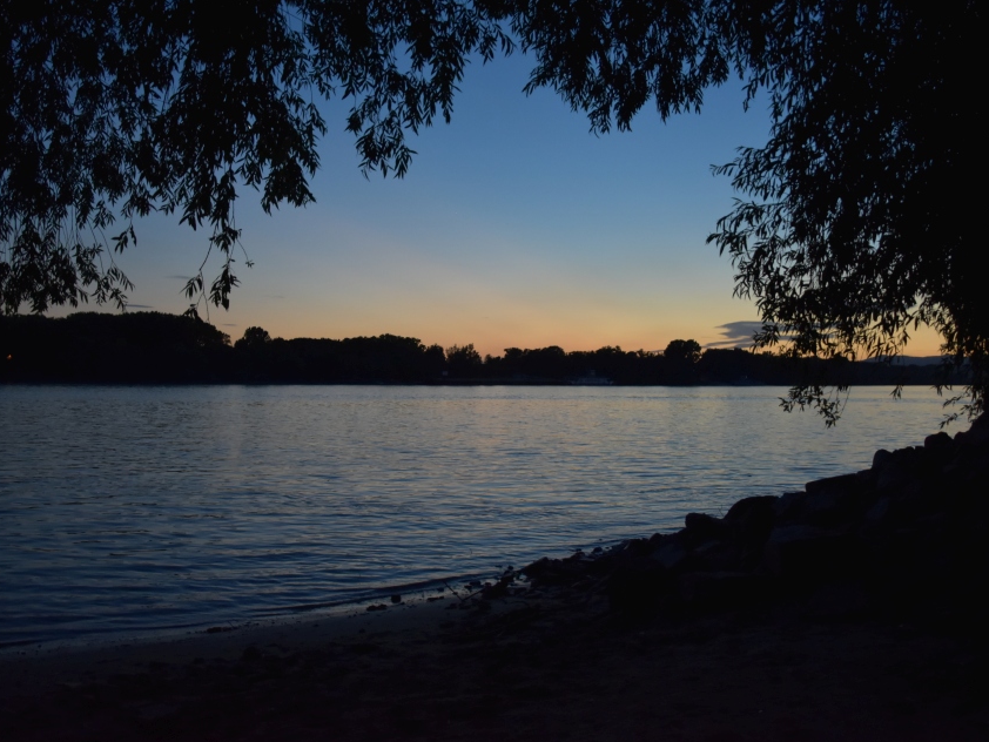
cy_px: 373
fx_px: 1645
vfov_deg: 25.4
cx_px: 476
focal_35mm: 58
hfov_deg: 33.5
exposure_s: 1/125
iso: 1000
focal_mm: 35
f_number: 4.5
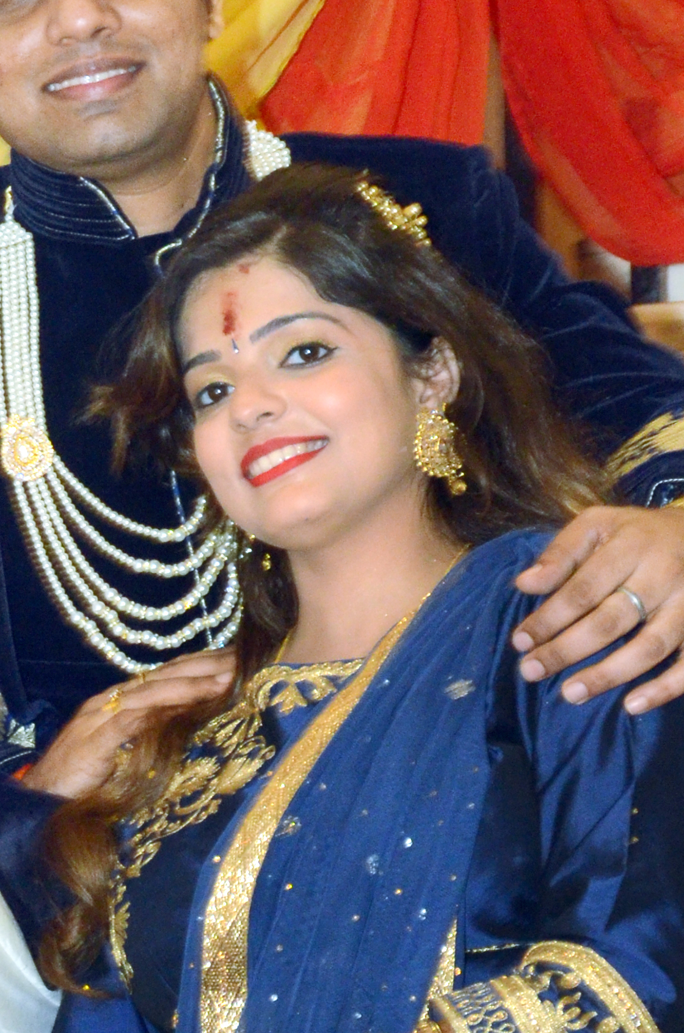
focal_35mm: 271
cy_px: 1006
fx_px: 7758
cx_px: 183
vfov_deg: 7.6
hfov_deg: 5.0
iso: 1250
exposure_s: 1/100
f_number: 5.6
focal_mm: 62
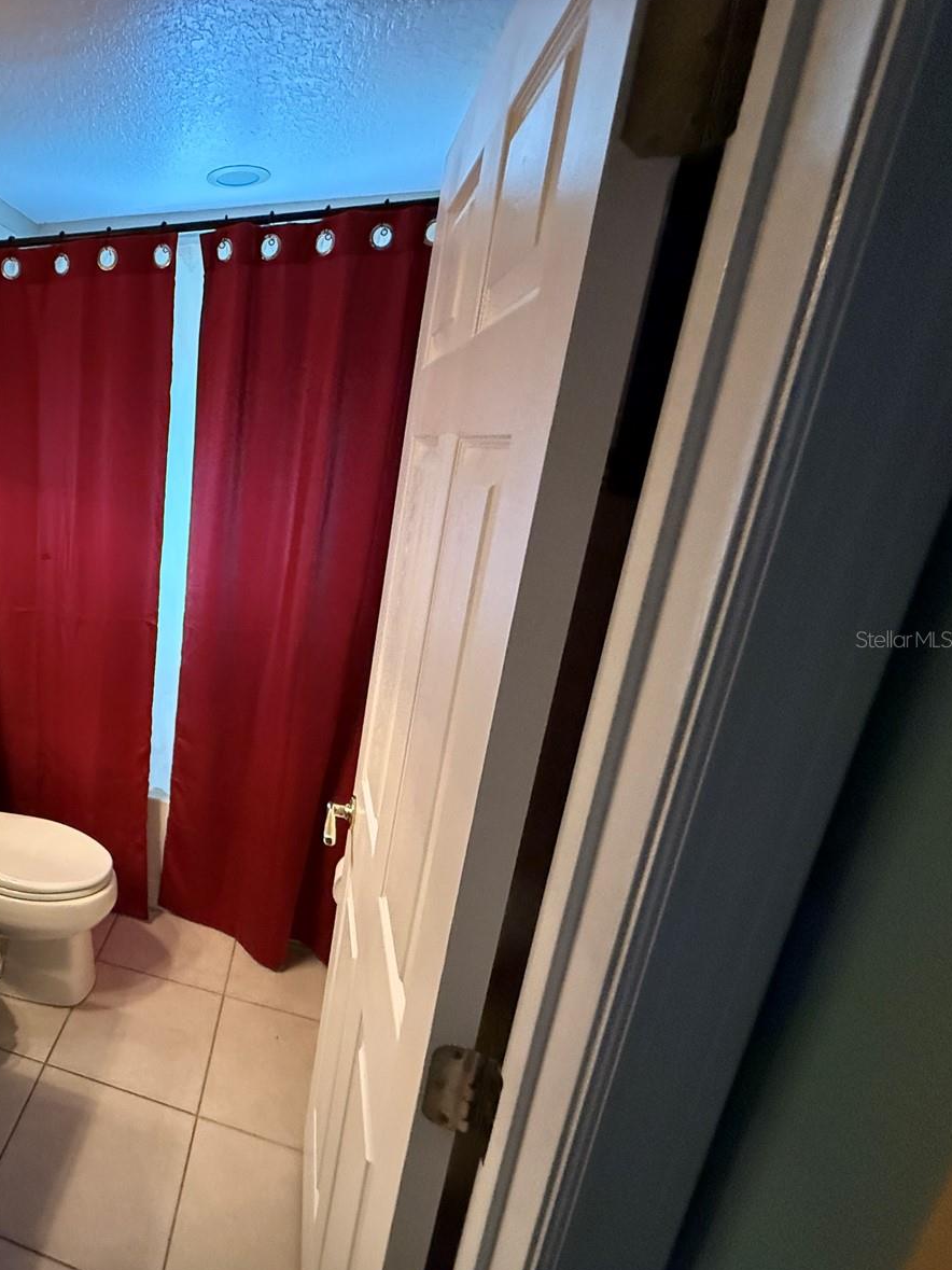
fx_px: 697
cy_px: 639
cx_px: 96
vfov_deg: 84.7
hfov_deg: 58.7
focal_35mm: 19
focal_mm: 2.22
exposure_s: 1/60
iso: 1000
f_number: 2.2
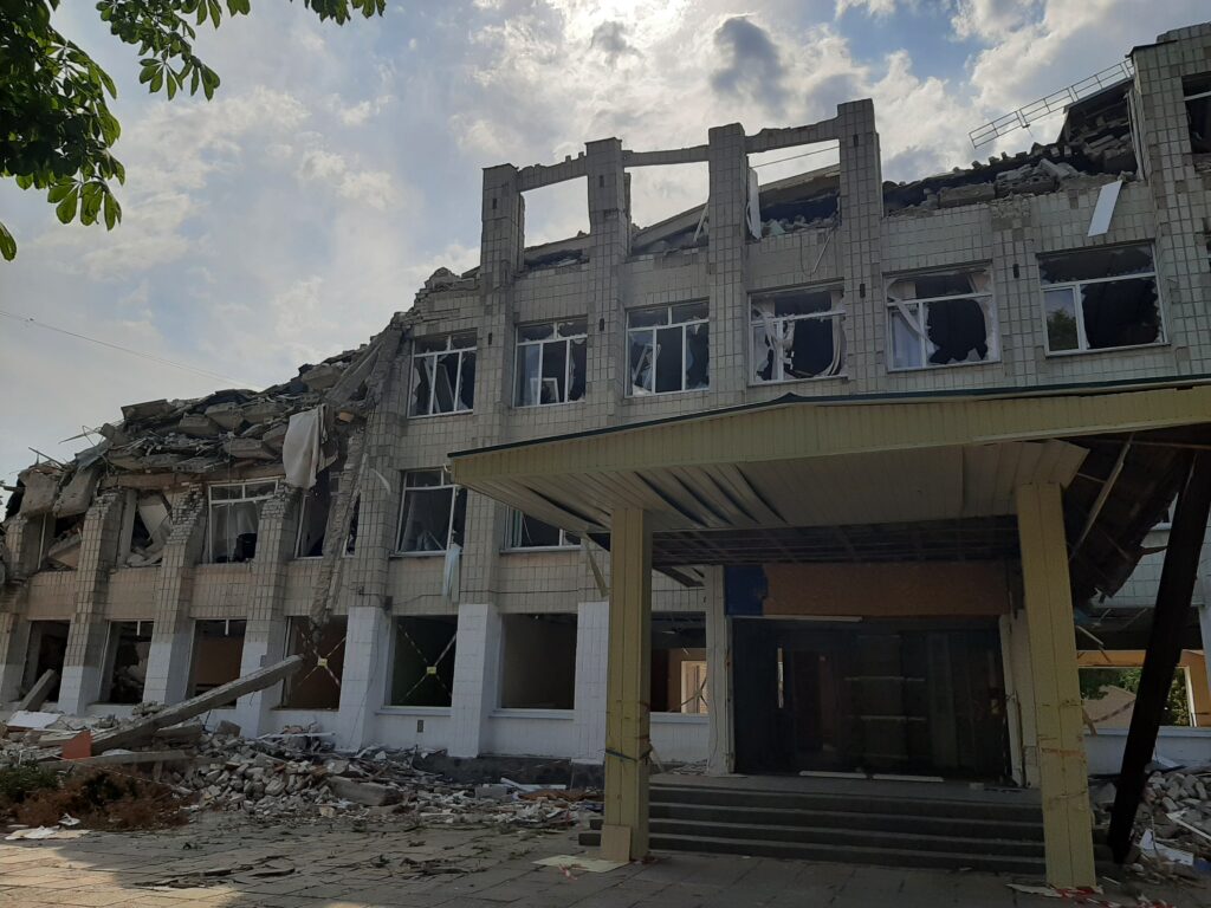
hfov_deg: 67.3
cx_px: 606
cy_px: 454
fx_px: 910
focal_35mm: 26
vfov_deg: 53.1
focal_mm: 3.93
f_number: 1.7
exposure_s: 1/5988
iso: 40
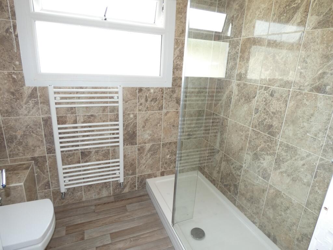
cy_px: 125
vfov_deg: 66.0
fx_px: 192
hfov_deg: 81.7
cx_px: 166
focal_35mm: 20
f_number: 2.8
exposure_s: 1/60
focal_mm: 3.6
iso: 160
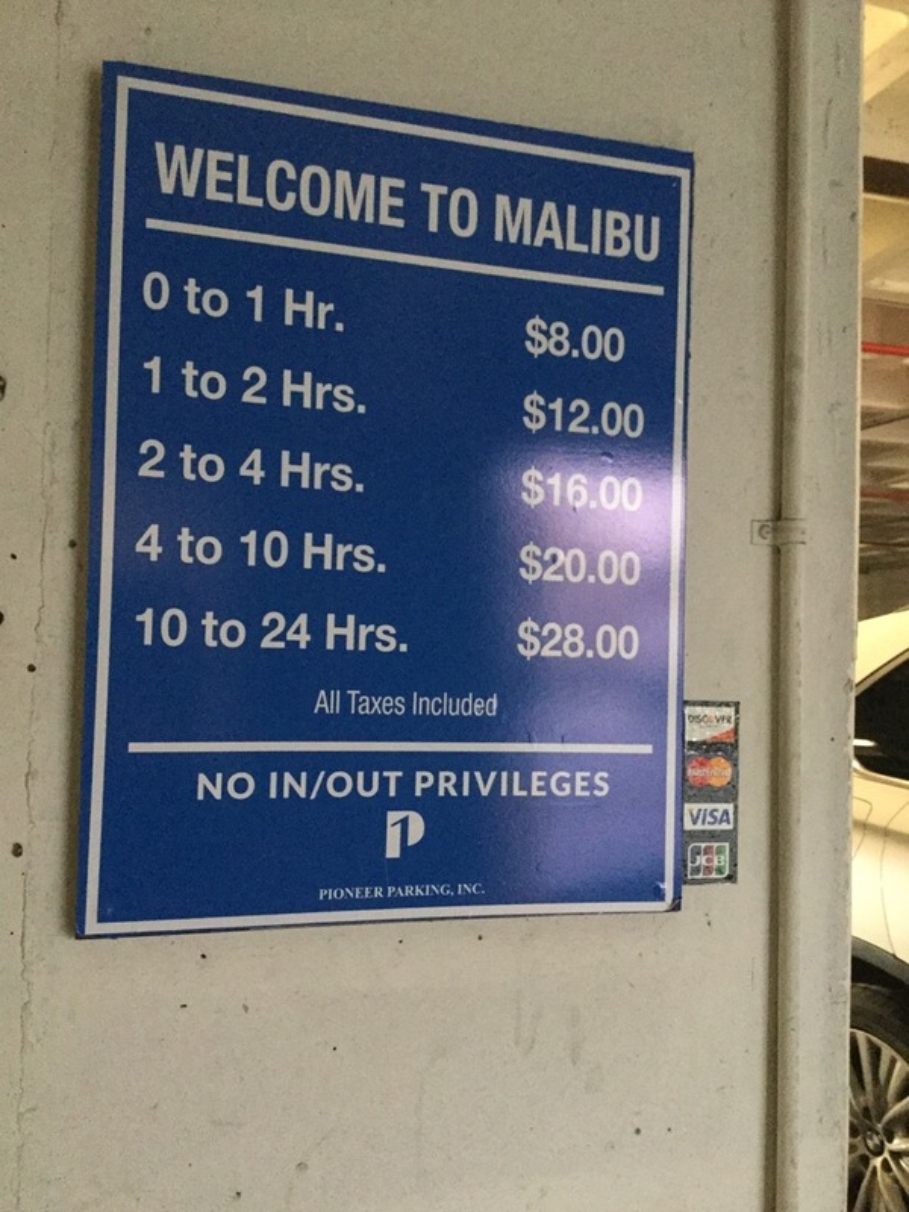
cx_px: 454
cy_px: 606
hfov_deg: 45.4
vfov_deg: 58.4
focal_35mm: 31
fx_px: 1085
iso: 200
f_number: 2.4
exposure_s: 1/30
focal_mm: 3.3
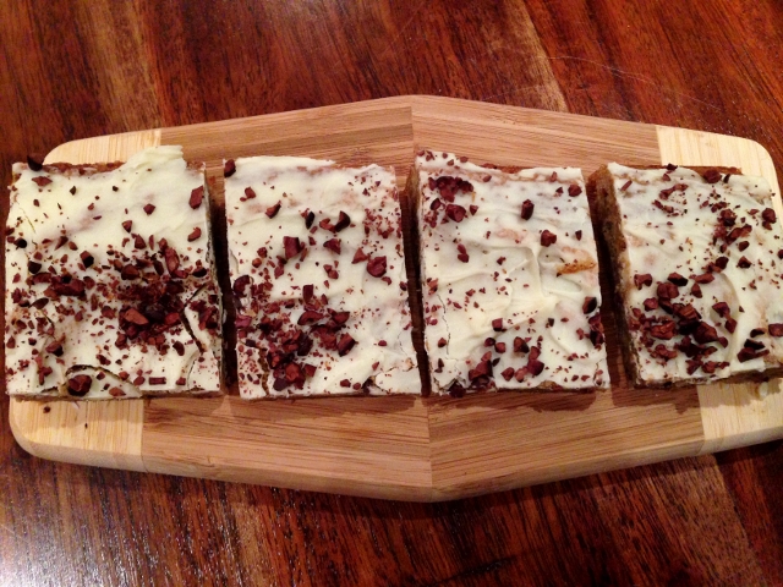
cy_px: 294
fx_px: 746
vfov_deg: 42.9
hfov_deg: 55.4
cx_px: 392
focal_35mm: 33
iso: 320
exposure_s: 1/20
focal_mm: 4.12
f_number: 2.4
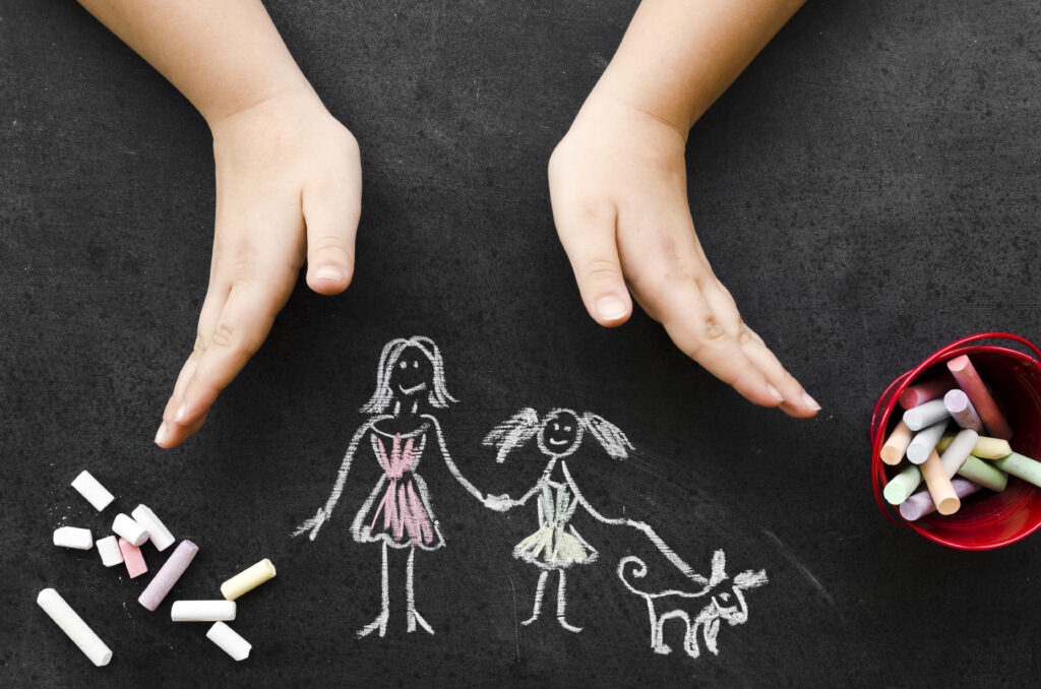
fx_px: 1731
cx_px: 520
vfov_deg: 22.5
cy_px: 344
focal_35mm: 60
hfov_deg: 33.5
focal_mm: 40
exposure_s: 1/8
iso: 100
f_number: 10
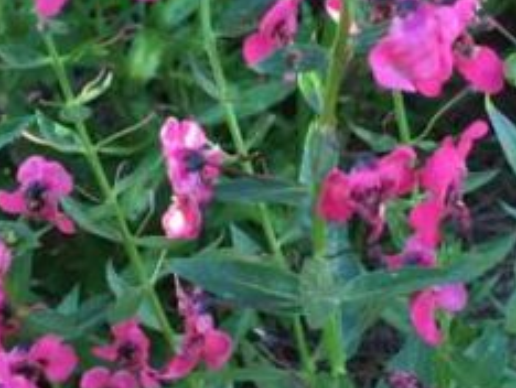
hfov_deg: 20.6
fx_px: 1418
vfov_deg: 15.5
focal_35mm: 95
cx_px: 346
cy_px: 115
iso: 25
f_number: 2.2
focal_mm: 4.15
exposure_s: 1/30
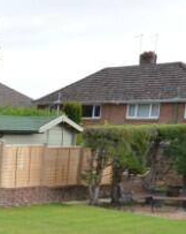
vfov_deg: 25.3
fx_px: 489
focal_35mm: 71
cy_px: 241
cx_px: -116
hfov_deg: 18.3
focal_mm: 10
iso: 400
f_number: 8
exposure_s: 1/320
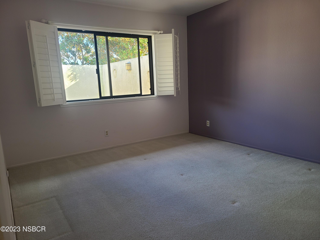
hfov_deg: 67.3
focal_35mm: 26
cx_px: 160
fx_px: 240
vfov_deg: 53.1
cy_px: 120
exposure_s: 1/120
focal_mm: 5.4
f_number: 1.8
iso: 64
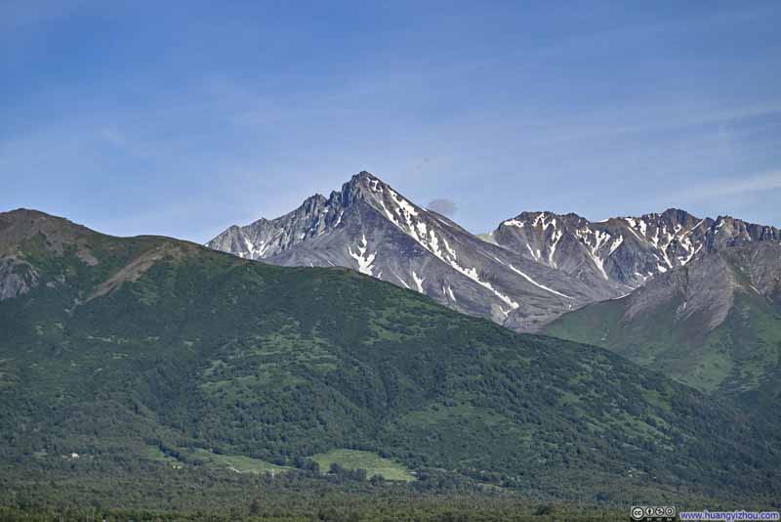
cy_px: 261
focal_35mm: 120
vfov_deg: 11.4
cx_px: 390
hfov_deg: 17.1
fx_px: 2604
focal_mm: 120
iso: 100
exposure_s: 1/1250
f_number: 6.3
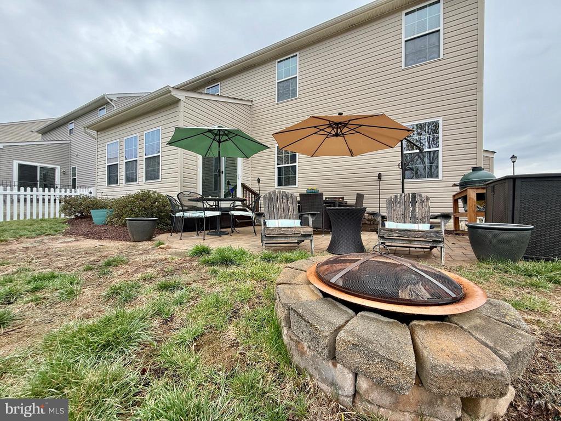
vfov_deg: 85.7
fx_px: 227
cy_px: 210
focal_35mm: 14
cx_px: 280
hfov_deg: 102.1
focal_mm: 2.22
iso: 50
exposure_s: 1/224
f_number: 2.2
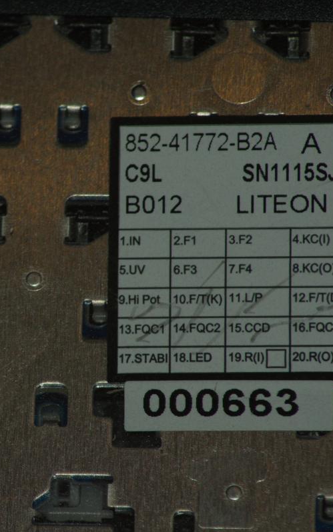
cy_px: 266
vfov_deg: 5.1
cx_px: -16
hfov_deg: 3.2
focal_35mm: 414
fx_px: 6009
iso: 200
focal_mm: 180
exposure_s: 1/60
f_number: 11
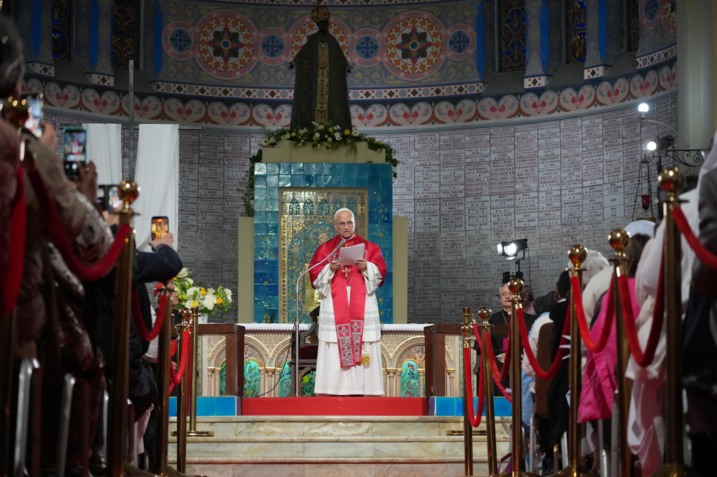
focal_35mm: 100
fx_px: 1991
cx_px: 358
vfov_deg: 13.7
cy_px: 238
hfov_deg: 20.4
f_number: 5
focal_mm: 100
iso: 3200
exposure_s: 1/320
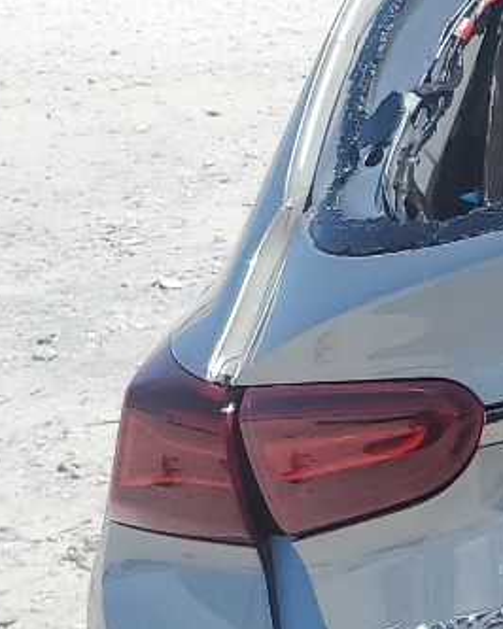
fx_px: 2272
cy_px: 453
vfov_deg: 15.7
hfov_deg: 11.0
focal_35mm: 122
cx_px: 1119
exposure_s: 1/3333
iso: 50
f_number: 1.5
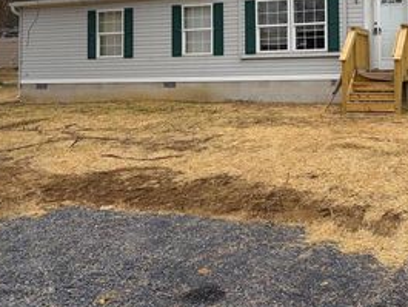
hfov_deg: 37.8
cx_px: 313
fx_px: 578
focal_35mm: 49
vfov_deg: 28.9
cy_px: 50
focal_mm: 5.96
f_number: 1.6
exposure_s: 1/907
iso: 50
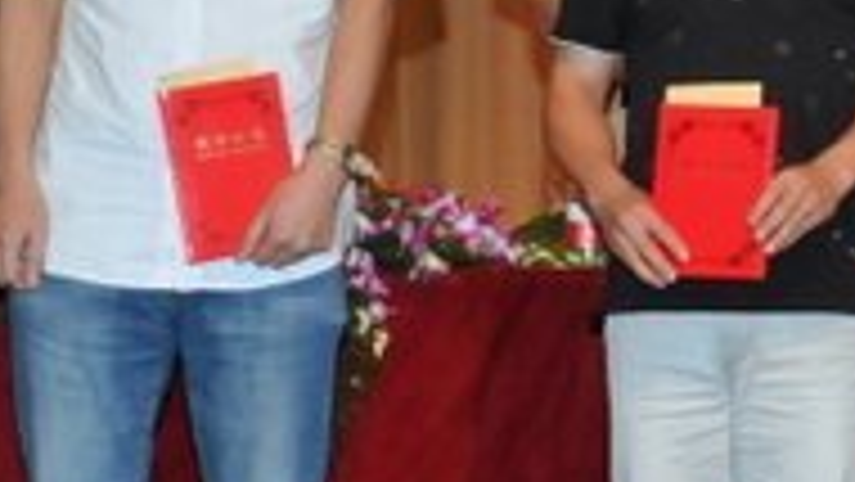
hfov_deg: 14.8
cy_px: 70
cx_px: 446
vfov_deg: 8.4
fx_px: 3283
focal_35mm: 145
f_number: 7.1
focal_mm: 27
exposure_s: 1/60
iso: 1000
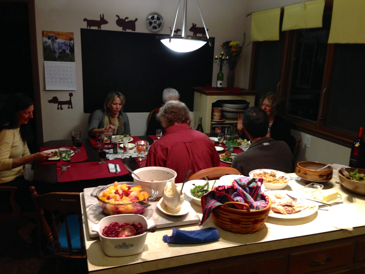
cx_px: 182
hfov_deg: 55.4
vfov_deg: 42.9
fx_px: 348
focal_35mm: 33
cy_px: 137
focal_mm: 4.12
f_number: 2.4
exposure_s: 1/20
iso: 160
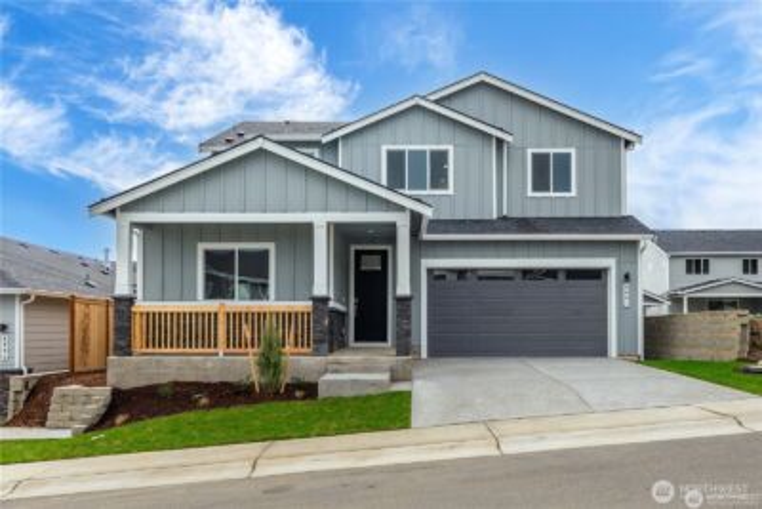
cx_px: 381
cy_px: 254
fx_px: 445
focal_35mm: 21
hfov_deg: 81.2
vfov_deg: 59.5
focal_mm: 21
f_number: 7.1
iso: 80
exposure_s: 1/125
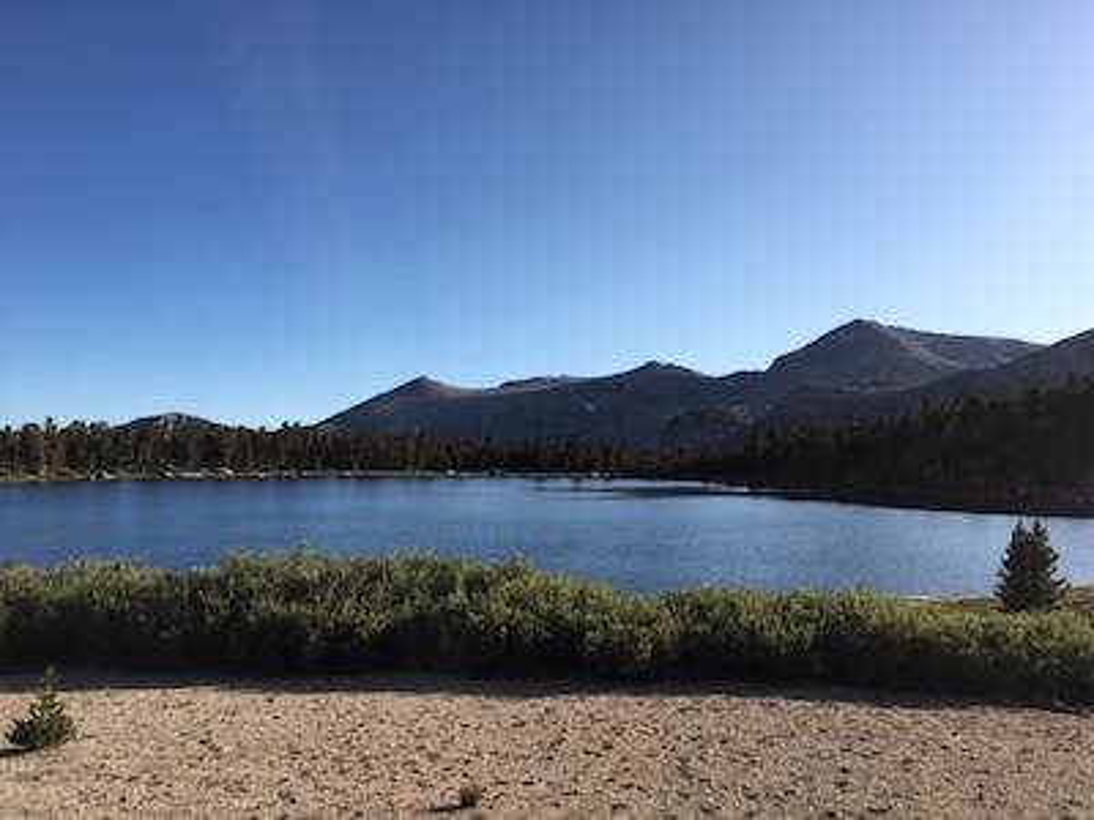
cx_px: 547
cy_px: 410
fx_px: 917
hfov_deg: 61.7
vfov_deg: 48.2
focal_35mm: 29
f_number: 2.2
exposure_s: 1/1508
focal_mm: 4.15
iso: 25
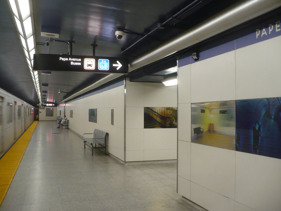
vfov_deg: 37.7
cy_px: 104
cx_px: 139
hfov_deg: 49.0
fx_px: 308
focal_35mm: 38
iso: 200
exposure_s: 1/15
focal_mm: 6.1
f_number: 2.8
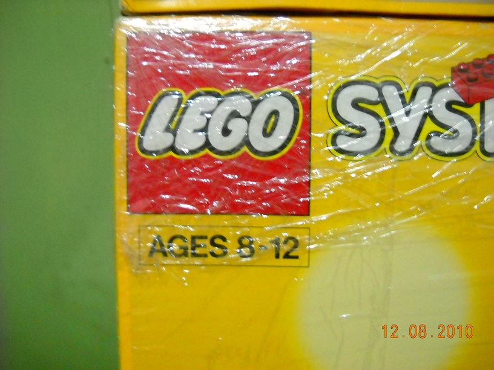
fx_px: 585
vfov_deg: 35.1
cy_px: 185
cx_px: 247
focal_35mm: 41
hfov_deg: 45.8
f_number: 3.1
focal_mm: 6.72
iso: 800
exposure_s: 1/10
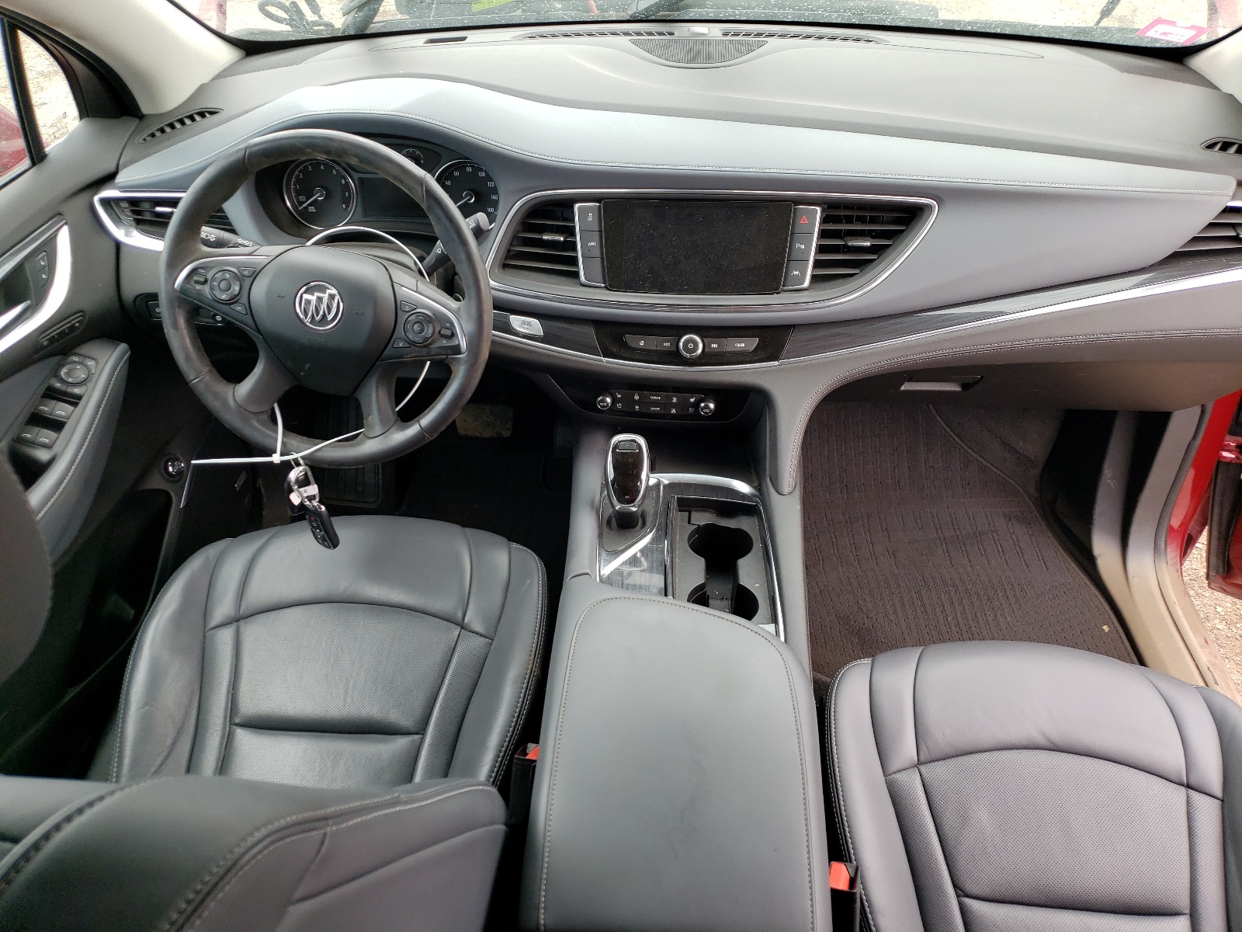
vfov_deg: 53.1
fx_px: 933
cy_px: 466
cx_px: 621
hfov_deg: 67.3
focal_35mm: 26
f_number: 1.5
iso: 50
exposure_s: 1/172
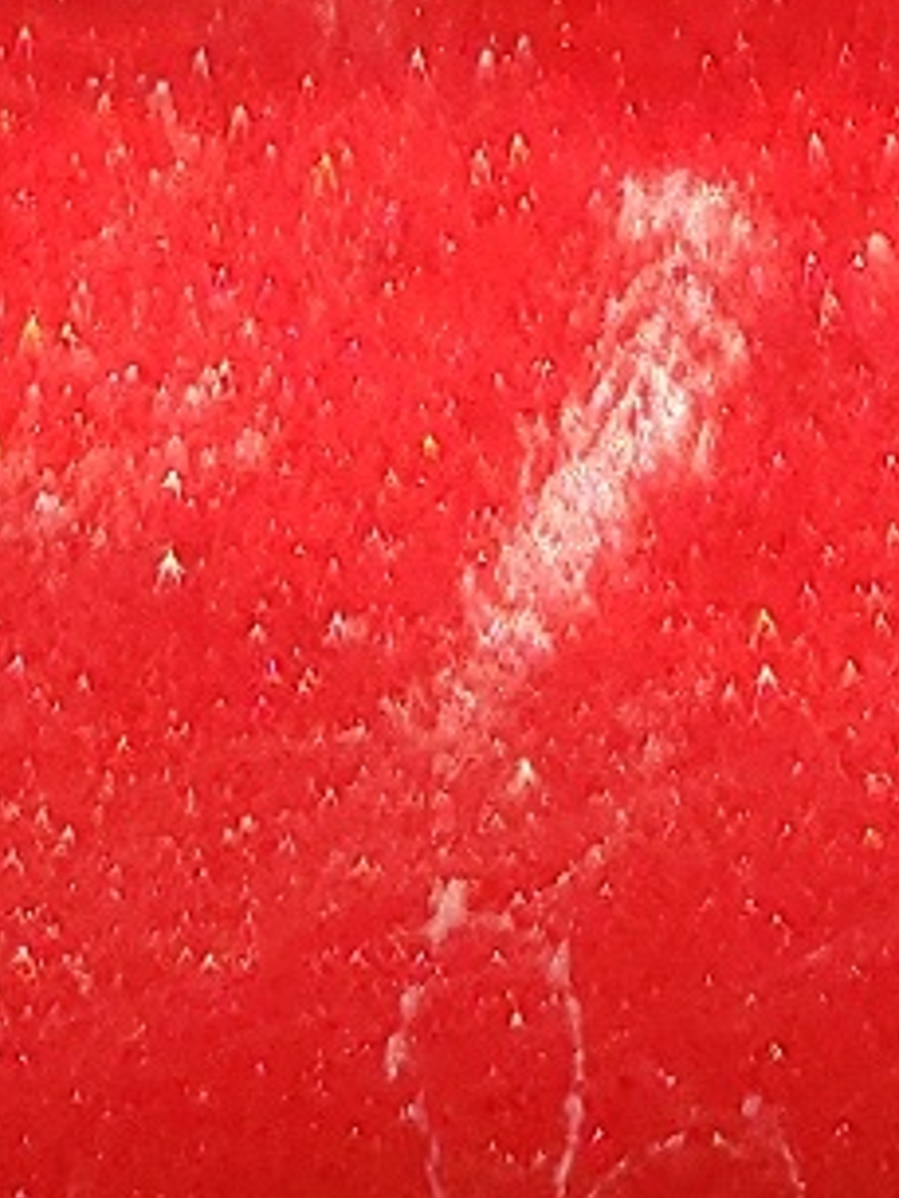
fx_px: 6298
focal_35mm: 182
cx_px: 267
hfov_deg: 8.2
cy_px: -2905
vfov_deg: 8.3
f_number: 1.5
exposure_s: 1/526
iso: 50
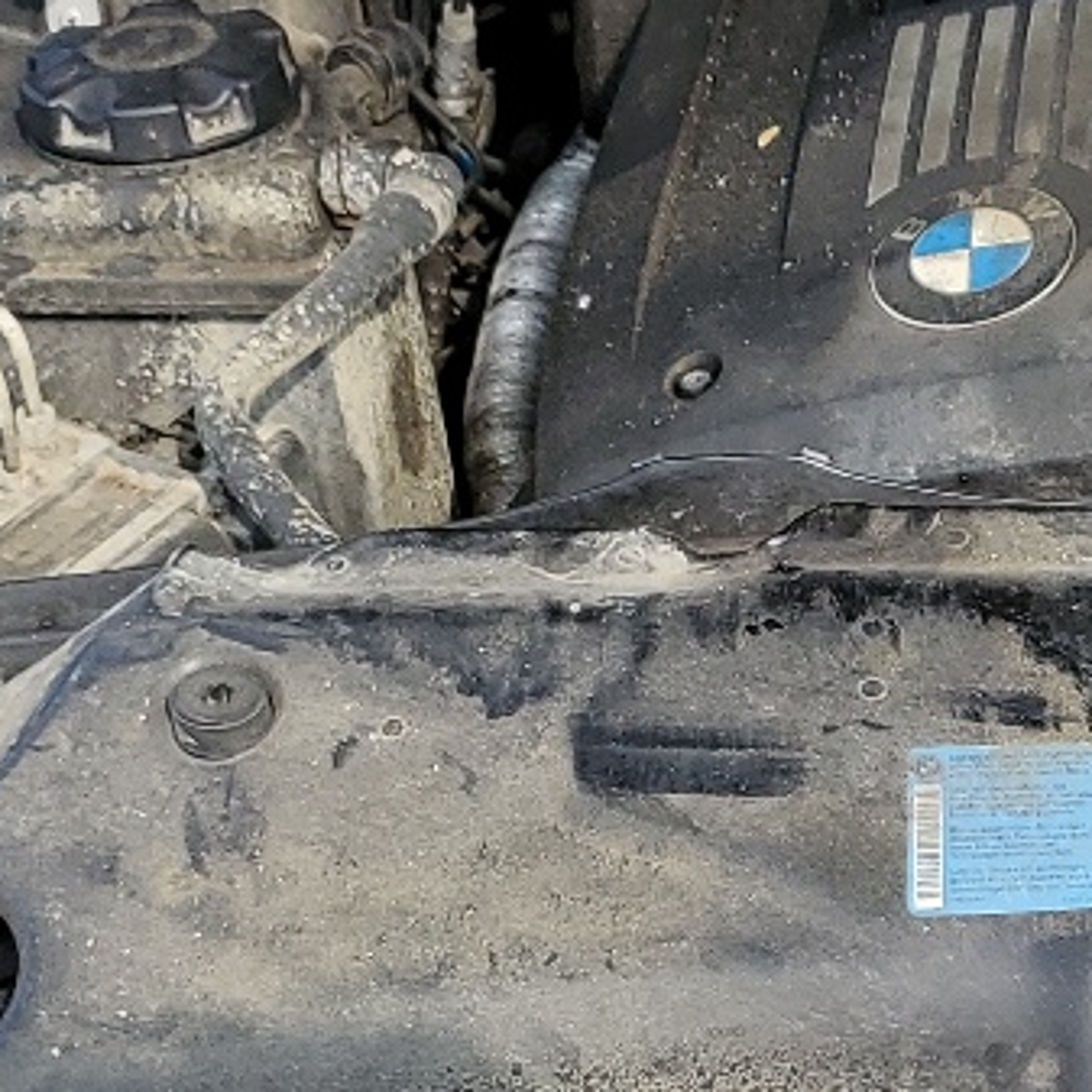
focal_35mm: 109
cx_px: 1478
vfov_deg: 15.6
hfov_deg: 15.1
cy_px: 1141
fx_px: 3890
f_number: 1.5
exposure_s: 1/1250
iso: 50
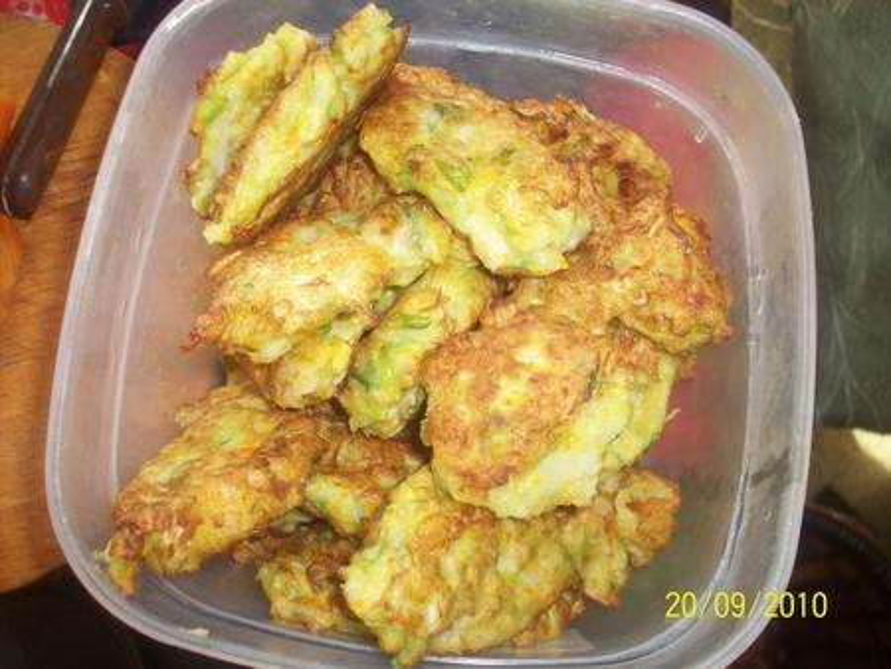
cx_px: 446
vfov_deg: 38.7
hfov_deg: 50.1
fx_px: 953
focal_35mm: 37
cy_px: 334
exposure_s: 1/32
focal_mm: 6.2
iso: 80
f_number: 2.8
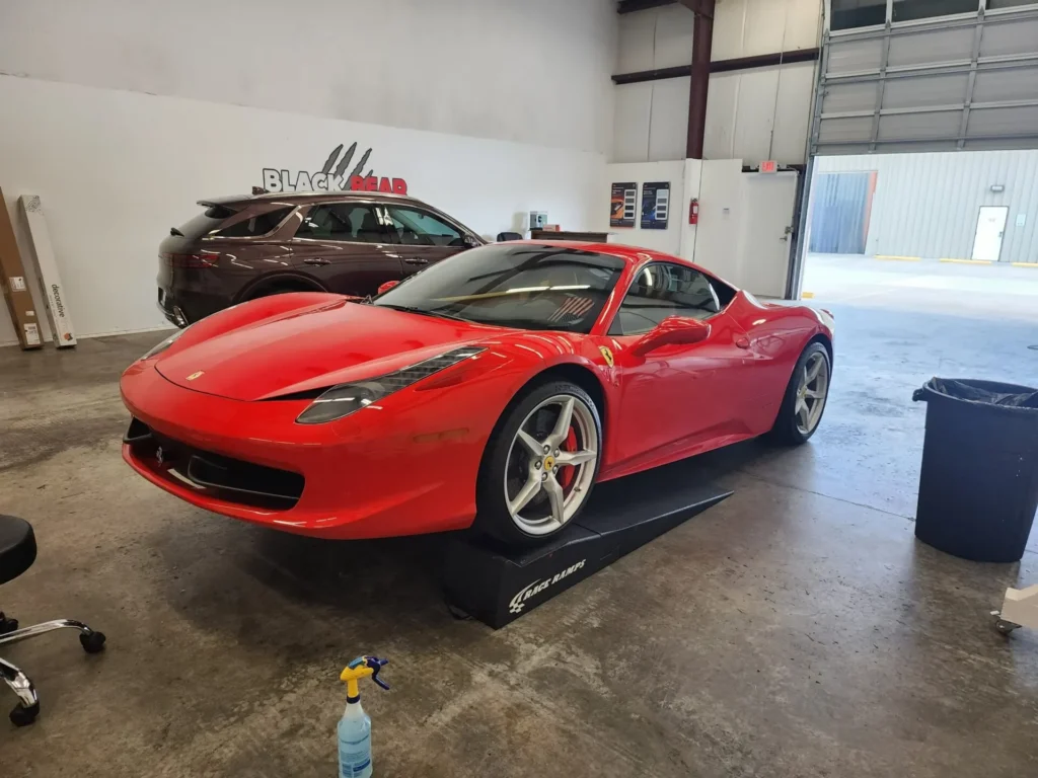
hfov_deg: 73.9
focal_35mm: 23
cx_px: 519
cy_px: 389
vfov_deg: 58.9
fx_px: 690
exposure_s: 1/180
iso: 160
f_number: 1.8
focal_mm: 6.4
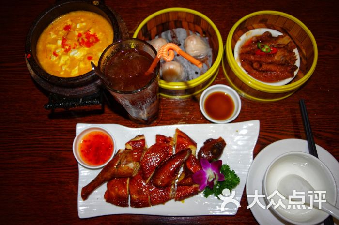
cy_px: 112
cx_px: 170
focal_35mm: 31
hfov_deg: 60.3
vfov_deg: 42.2
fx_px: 292
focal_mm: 21
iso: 800
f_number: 4
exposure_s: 1/50
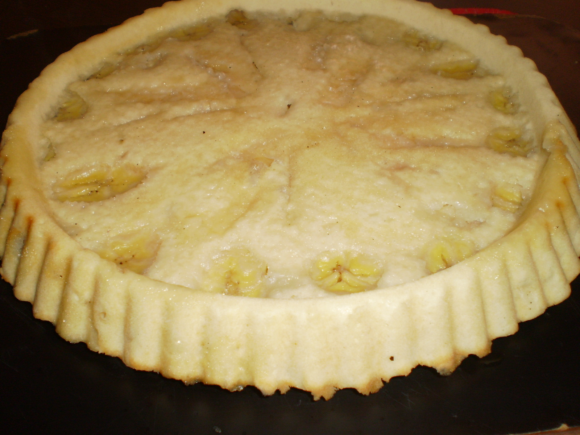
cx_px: 290
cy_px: 218
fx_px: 603
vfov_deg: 39.7
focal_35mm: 36
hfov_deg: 51.4
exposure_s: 1/30
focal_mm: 6.3
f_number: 3.1
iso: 125
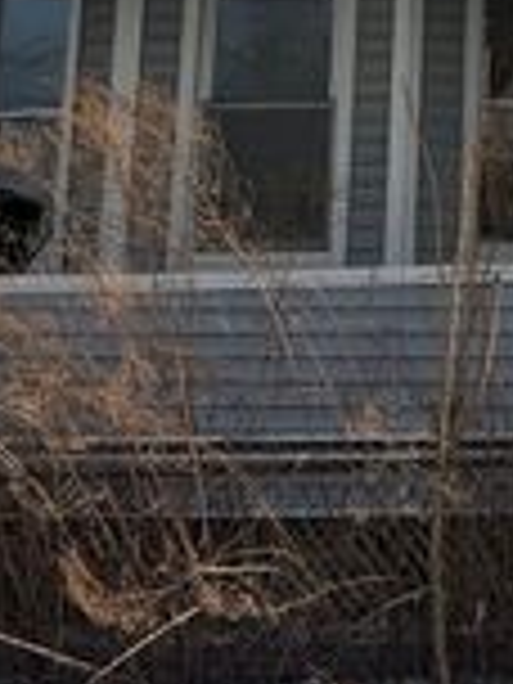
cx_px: 670
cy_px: -227
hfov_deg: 13.6
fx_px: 2075
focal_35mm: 105
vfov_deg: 17.5
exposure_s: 1/5319
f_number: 1.78
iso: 80
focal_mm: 6.76
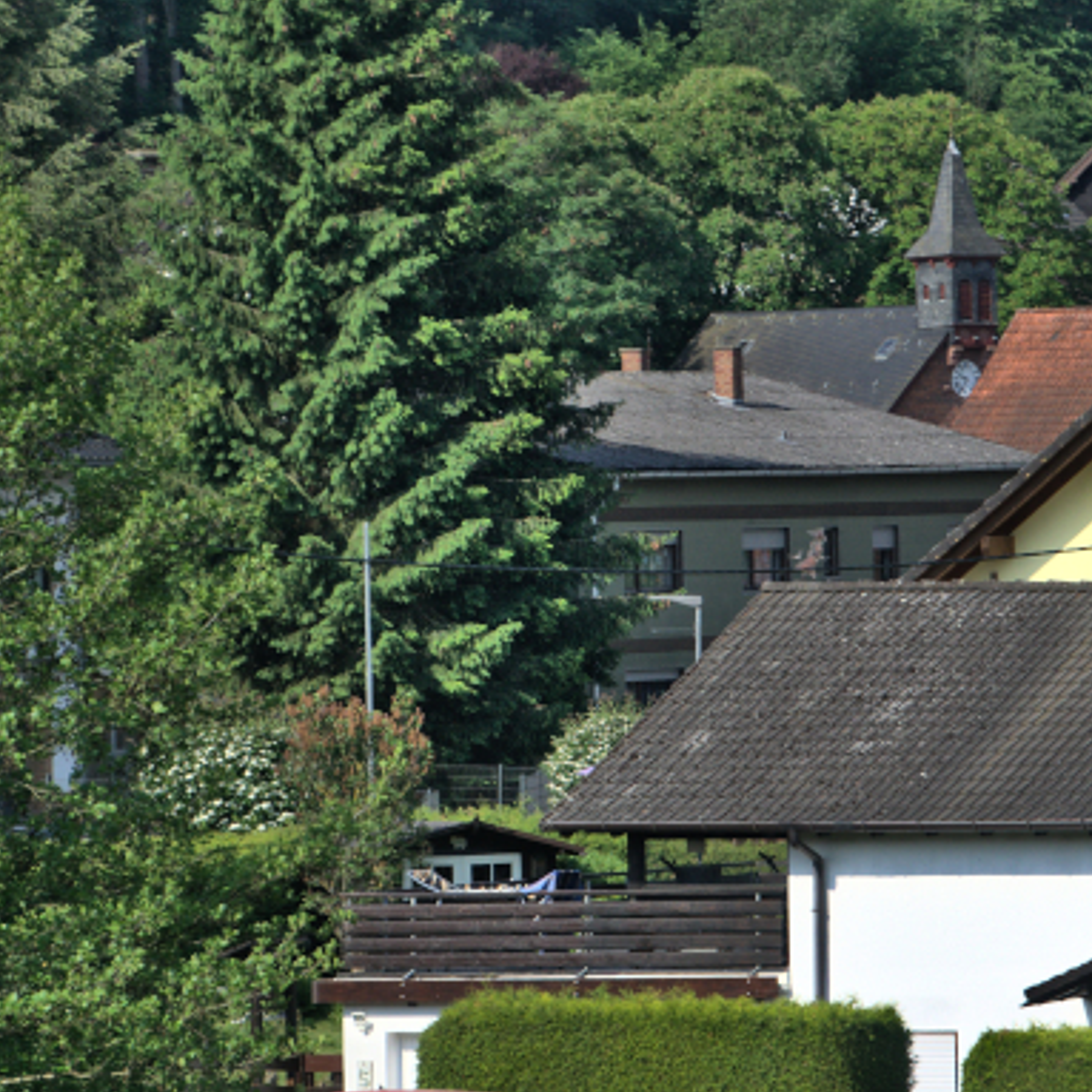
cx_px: 1095
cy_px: 479
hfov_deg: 5.2
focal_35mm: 333
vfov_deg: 5.3
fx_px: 11885
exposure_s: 1/400
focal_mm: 100
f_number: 10
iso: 200
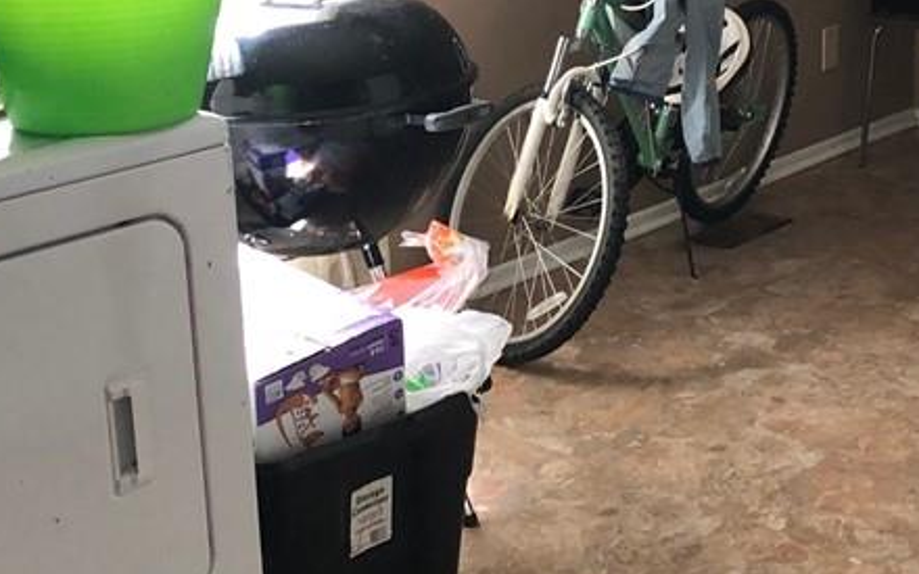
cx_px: 675
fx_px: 1728
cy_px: 163
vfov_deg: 18.8
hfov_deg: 29.4
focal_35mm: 69
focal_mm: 4
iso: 64
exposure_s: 1/15
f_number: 1.8
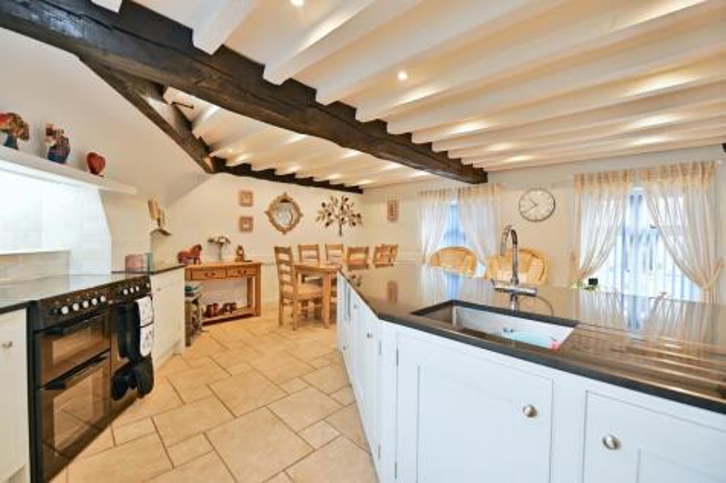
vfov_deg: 81.2
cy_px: 242
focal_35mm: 14
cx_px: 363
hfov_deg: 104.3
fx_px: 282
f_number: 4.5
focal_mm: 14
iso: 500
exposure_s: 1/80
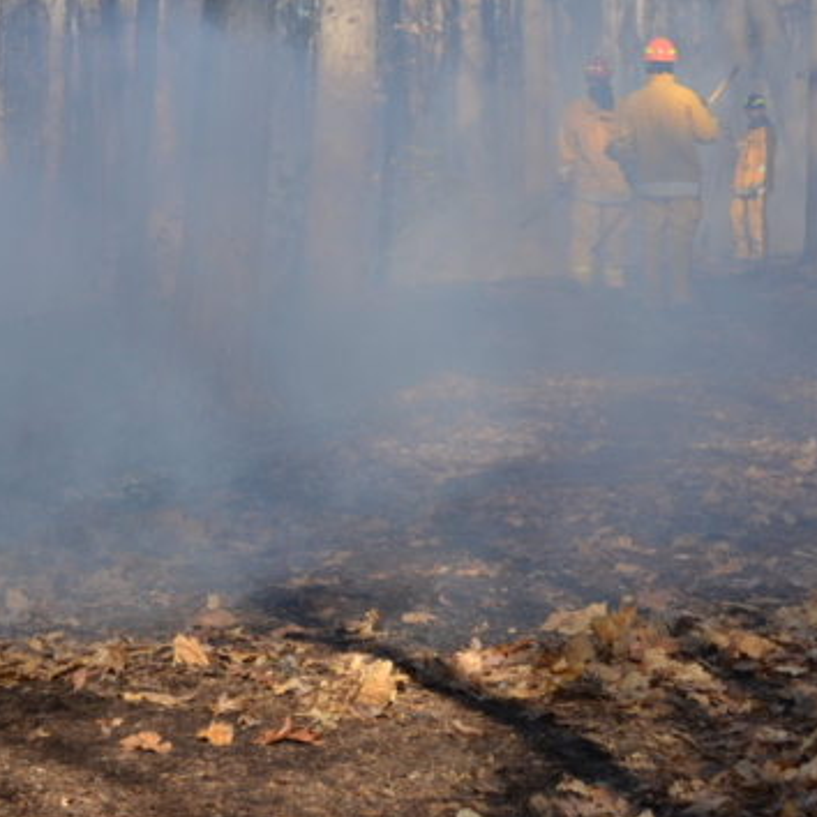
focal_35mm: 113
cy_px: -28
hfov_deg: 15.4
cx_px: 286
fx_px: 3017
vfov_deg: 15.1
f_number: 6.3
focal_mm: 28
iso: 100
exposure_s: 1/160
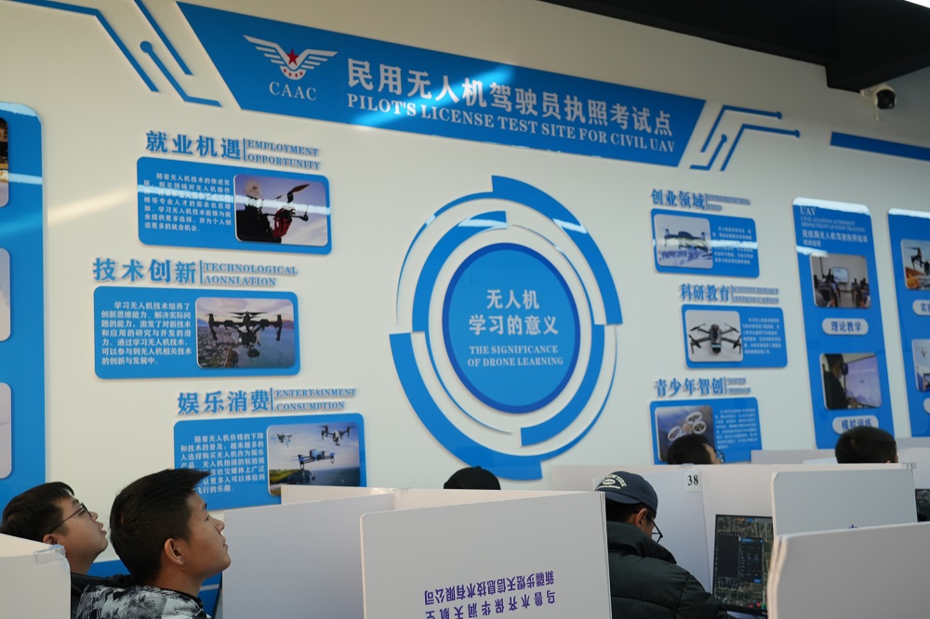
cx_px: 465
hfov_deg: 48.5
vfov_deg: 33.4
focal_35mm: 40
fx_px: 1033
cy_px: 310
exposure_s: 1/200
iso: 640
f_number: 5
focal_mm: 40
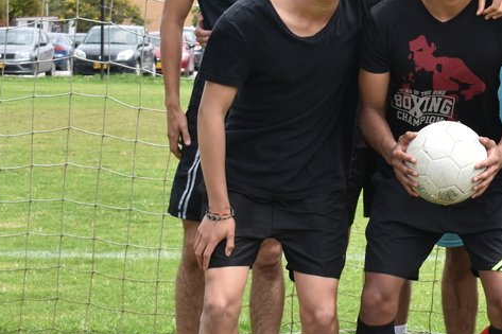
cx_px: 569
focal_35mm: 137
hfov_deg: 14.6
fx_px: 1910
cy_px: 67
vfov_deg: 10.0
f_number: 8
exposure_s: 1/500
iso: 220
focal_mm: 36
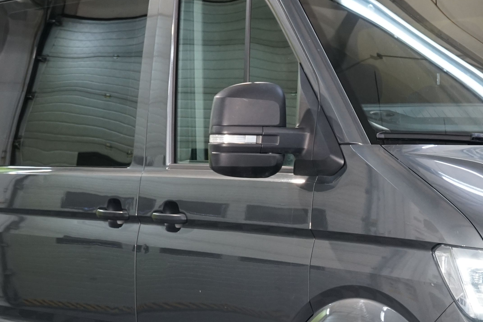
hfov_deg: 13.3
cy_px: 242
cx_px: 359
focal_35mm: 154
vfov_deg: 8.9
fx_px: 2066
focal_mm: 55
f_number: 8
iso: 1000
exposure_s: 1/15
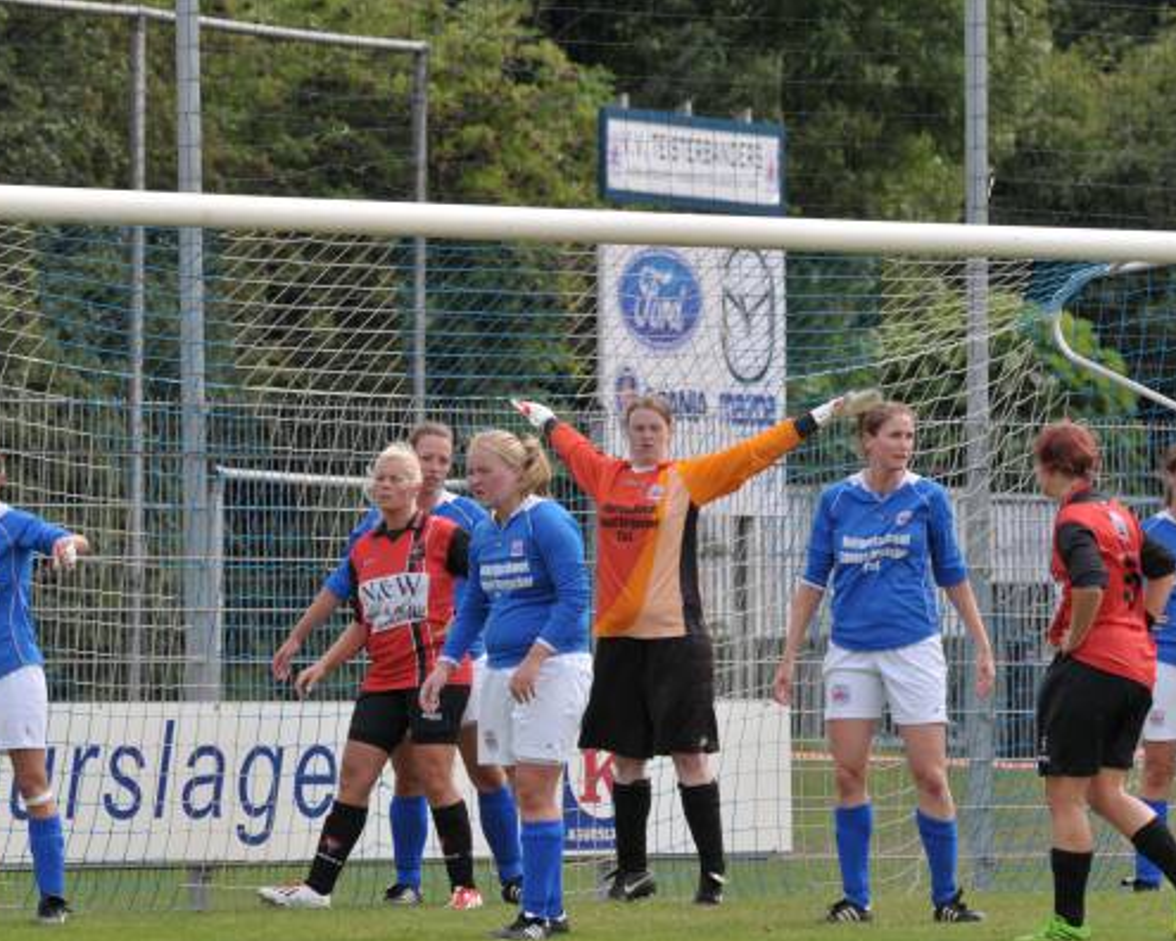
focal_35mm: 409
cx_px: 606
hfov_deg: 4.7
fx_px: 14235
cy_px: 472
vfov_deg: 3.8
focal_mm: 240
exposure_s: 1/500
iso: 200
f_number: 7.1
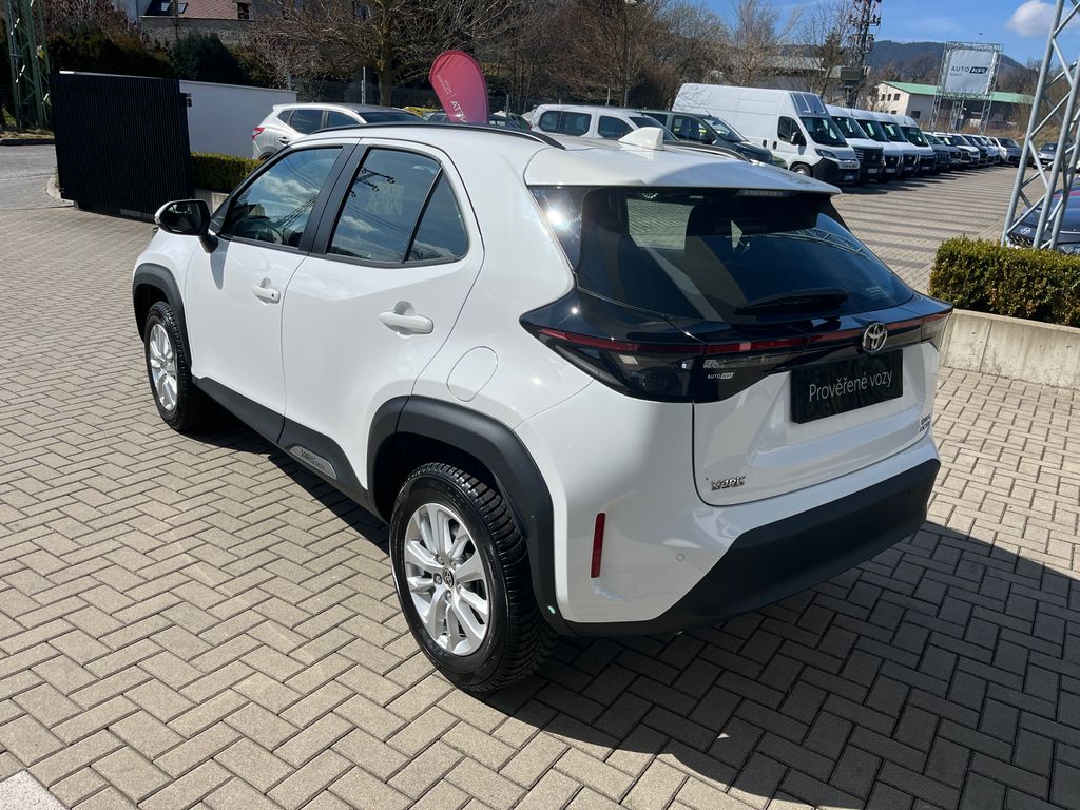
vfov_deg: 53.1
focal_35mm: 26
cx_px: 540
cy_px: 405
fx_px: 811
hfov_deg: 67.3
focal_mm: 5.1
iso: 50
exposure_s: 1/6173
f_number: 1.6
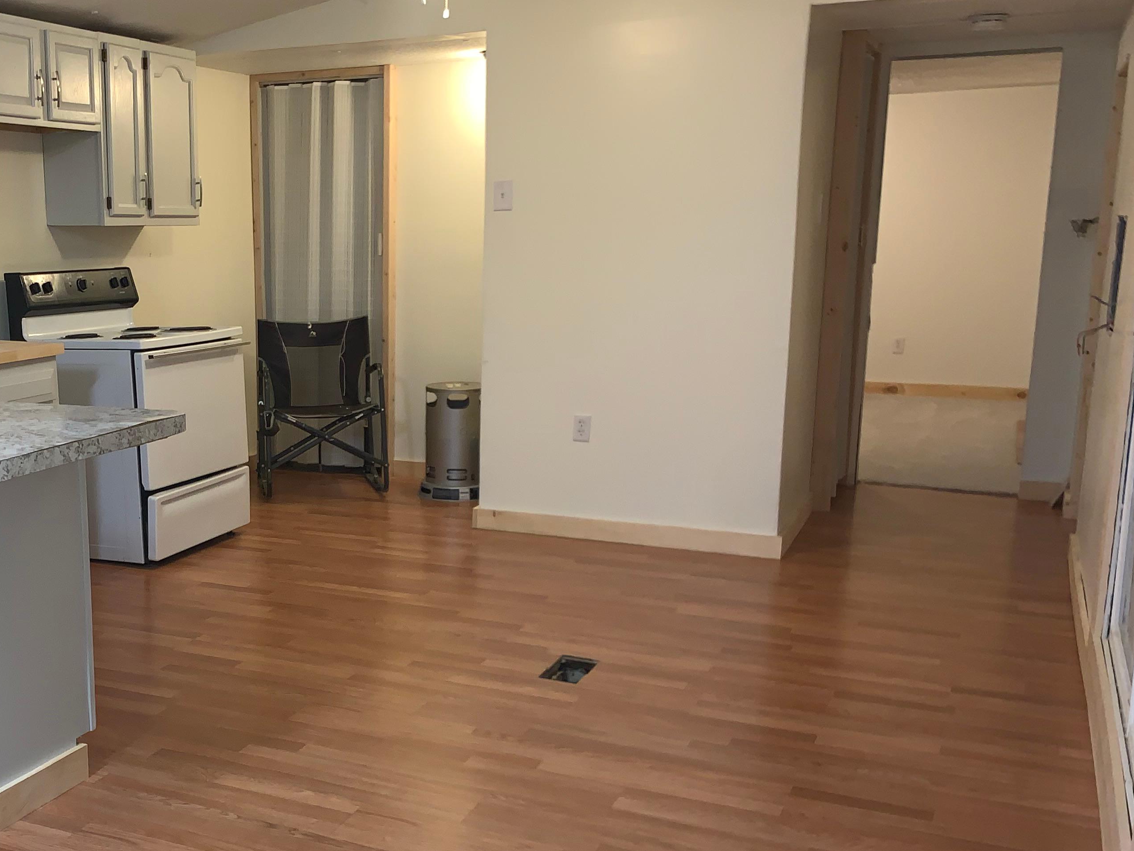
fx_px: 1343
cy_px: 520
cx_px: 257
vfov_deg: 35.0
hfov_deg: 44.0
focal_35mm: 41
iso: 50
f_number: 1.8
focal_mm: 4.25
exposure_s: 1/15
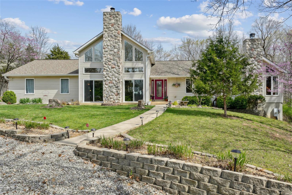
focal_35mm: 22
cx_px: 146
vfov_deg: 57.2
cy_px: 98
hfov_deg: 78.6
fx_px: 178
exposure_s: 1/400
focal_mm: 22
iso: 160
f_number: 8
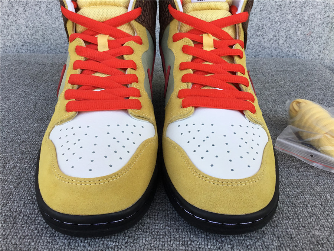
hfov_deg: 58.4
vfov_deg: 45.4
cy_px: 126
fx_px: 299
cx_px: 167
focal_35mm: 31
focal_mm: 3.3
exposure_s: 1/206
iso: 25
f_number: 2.4
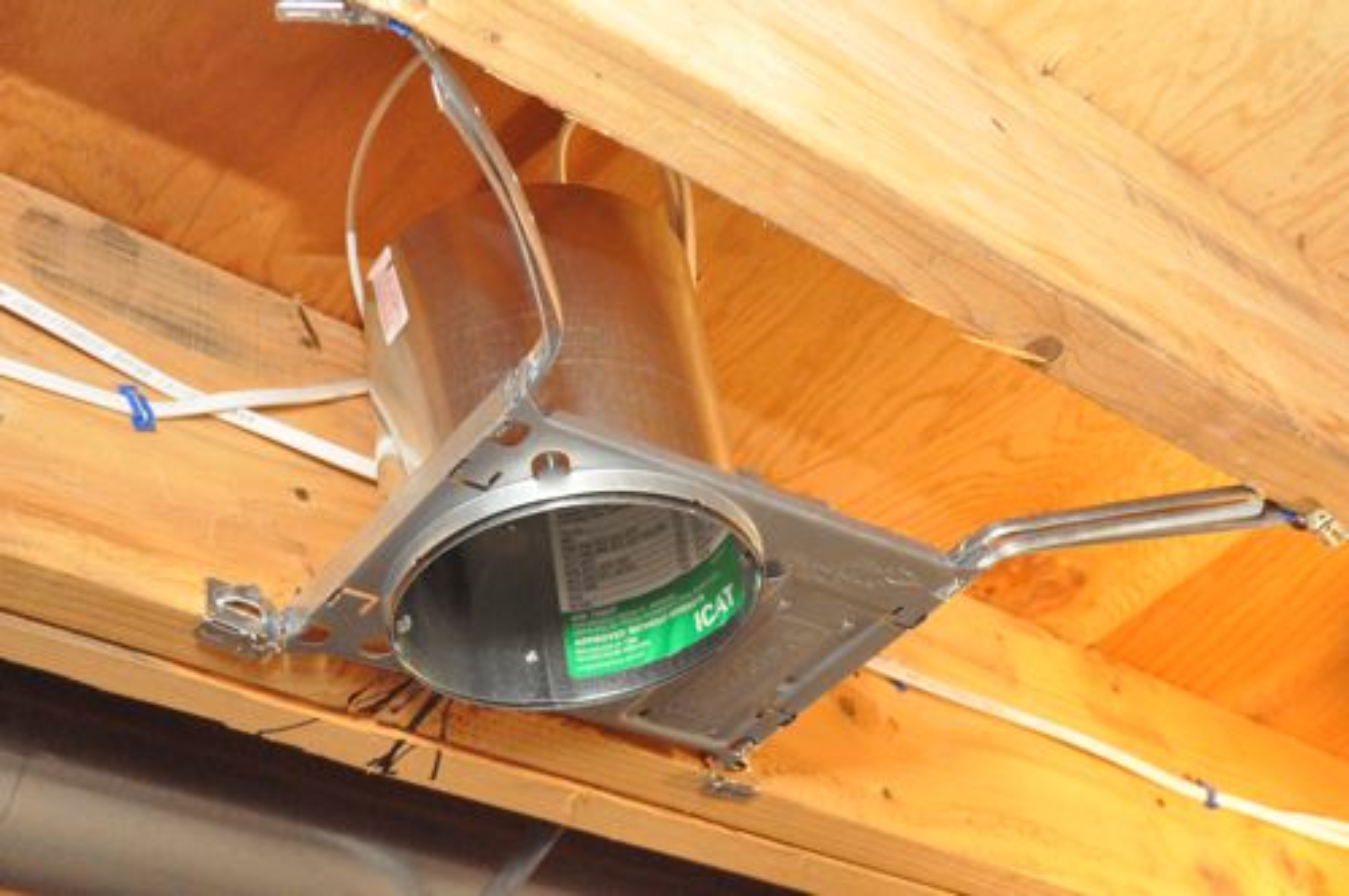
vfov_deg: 26.4
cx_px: 674
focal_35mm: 51
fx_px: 1909
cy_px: 448
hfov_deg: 38.9
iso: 5000
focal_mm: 34
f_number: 9
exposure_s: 1/60
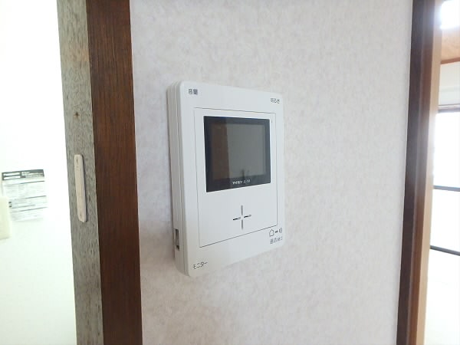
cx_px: 230
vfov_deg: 63.4
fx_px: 279
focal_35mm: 21
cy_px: 172
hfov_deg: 79.0
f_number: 3.5
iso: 800
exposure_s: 1/50
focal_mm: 3.7
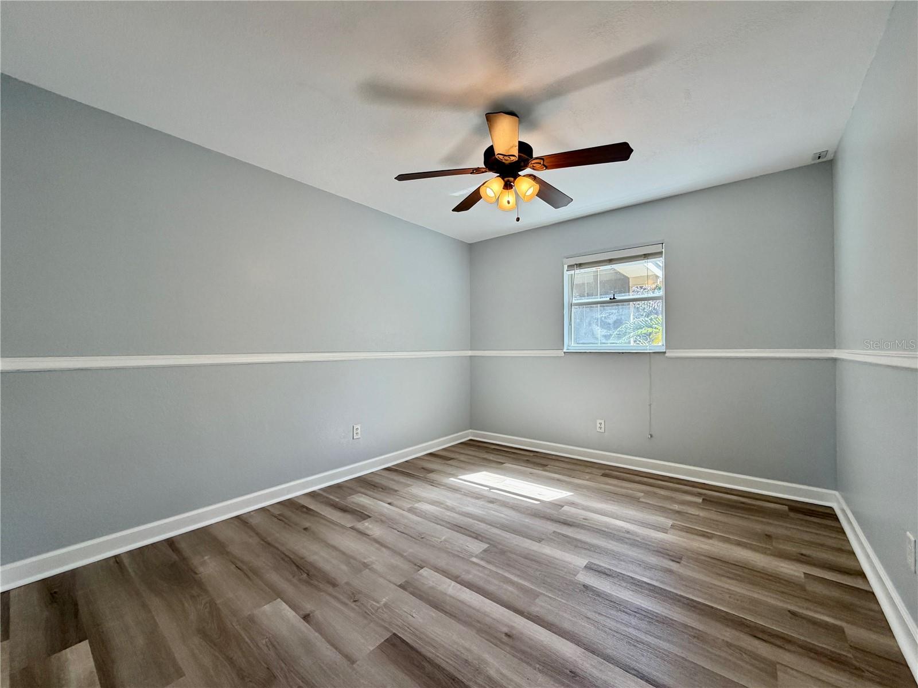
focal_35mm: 14
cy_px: 344
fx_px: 371
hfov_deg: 102.1
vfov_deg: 85.7
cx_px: 459
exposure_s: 1/120
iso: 125
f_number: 2.2
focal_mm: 2.22
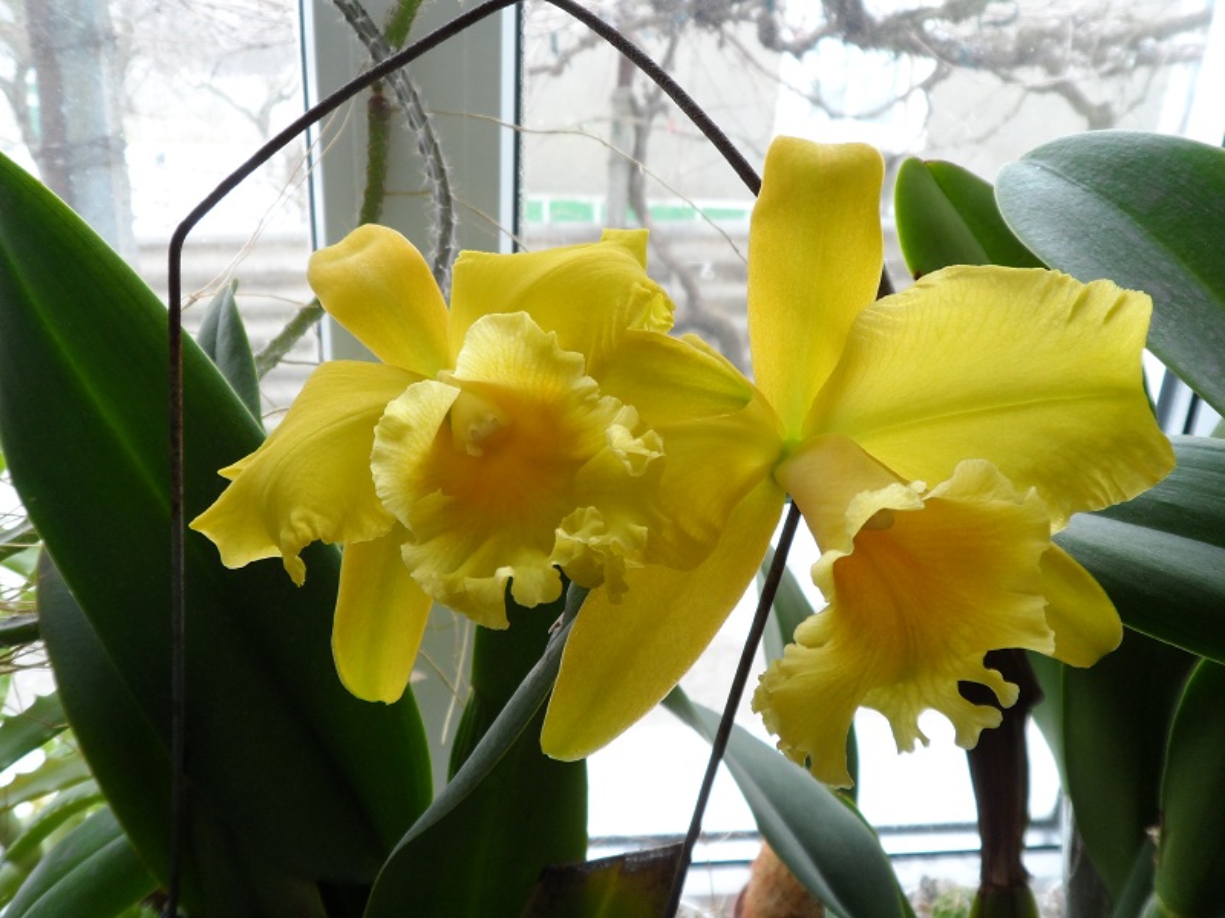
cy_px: 459
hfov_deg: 63.4
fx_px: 991
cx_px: 612
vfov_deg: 49.7
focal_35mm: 28
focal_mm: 4.9
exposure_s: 1/30
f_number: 3.1
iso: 80
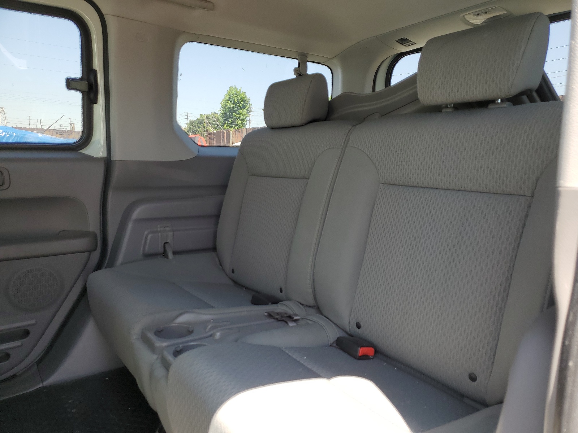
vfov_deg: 53.1
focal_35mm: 26
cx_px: 289
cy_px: 216
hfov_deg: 67.3
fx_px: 434
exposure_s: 1/303
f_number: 1.5
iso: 50
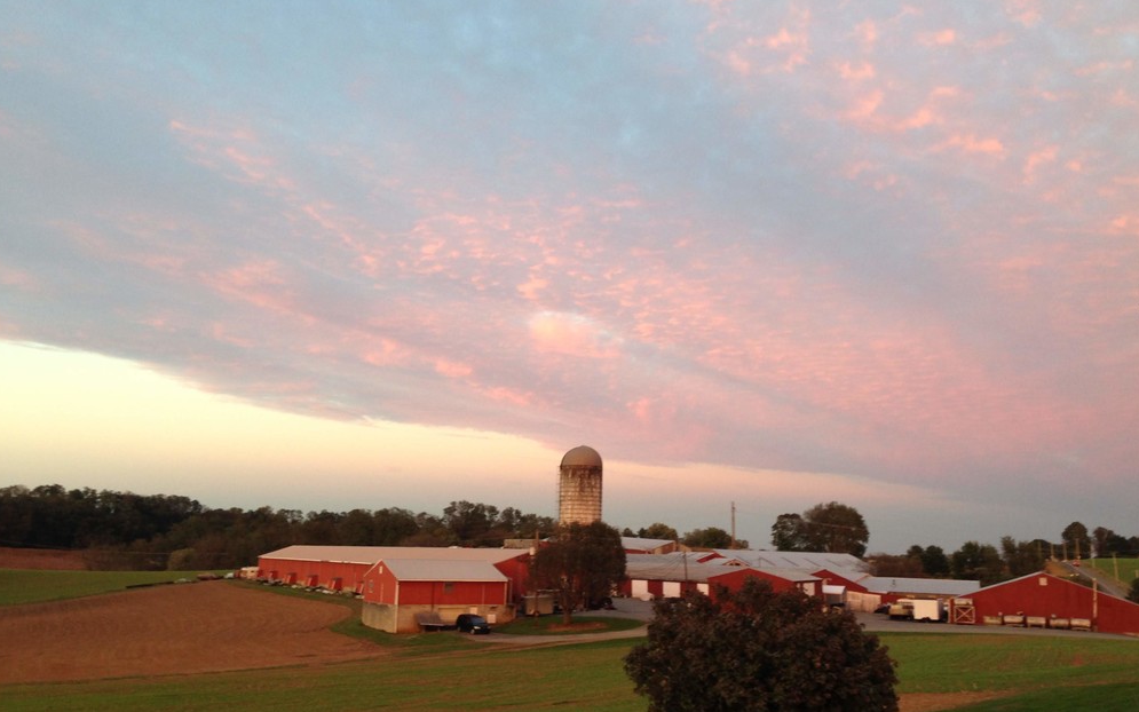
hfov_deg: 54.0
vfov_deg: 35.3
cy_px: 339
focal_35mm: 36
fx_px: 1118
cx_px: 576
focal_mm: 4.12
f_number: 2.4
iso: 50
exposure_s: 1/20
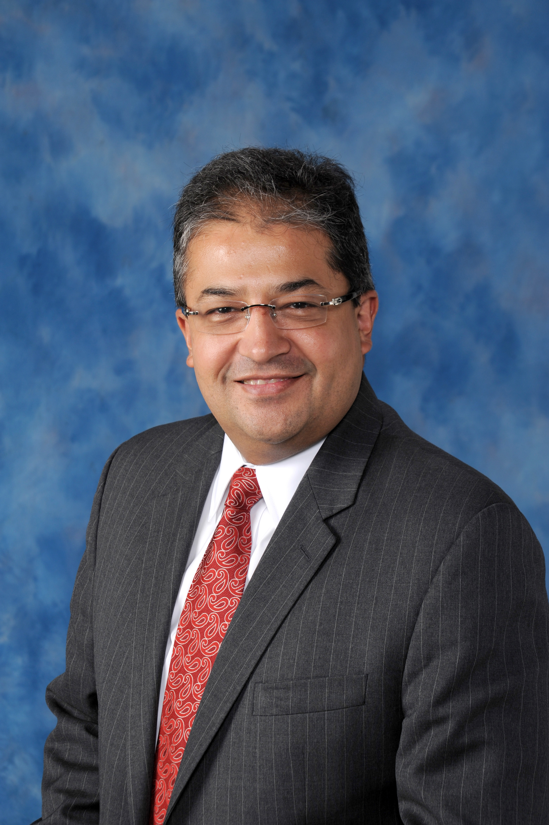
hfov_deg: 11.4
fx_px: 2748
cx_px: 274
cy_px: 412
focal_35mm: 120
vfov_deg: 17.1
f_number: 16
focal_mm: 120
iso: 200
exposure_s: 1/160
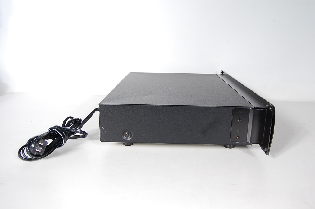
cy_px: 104
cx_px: 158
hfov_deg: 57.3
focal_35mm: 33
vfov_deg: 39.9
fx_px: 288
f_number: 8
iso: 400
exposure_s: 1/400
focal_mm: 22
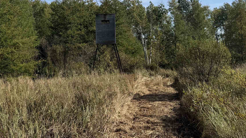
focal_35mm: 47
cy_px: 6
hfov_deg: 43.6
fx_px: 307
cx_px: 107
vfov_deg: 24.5
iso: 80
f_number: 1.78
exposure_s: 1/5348
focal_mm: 6.76
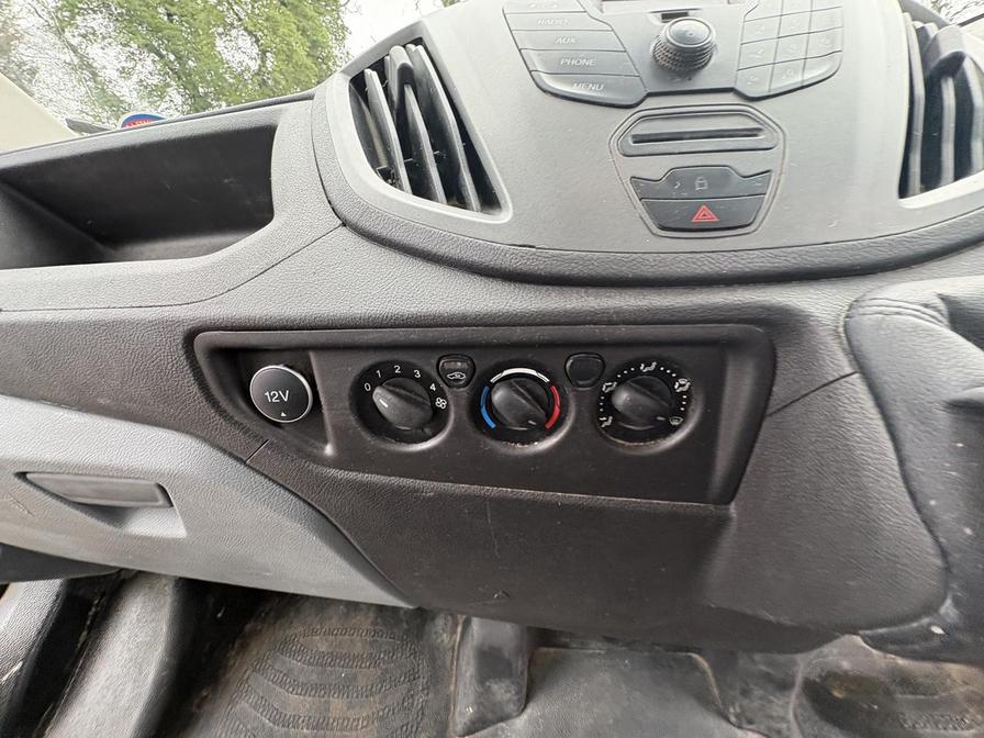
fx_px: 398
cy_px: 369
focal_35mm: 14
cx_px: 492
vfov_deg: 85.7
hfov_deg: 102.1
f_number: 2.2
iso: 200
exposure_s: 1/60
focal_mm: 2.22
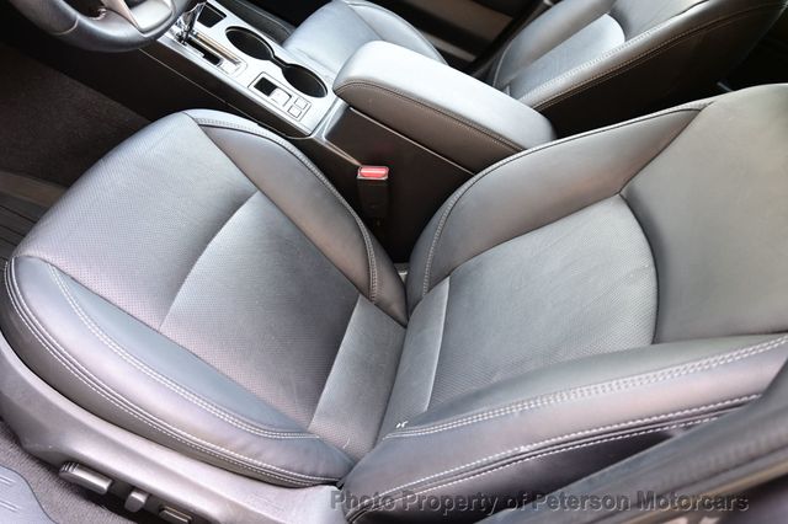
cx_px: 394
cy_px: 262
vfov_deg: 44.6
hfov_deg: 63.2
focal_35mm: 29
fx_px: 640
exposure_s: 1/30
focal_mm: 19.5
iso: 200
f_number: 3.8
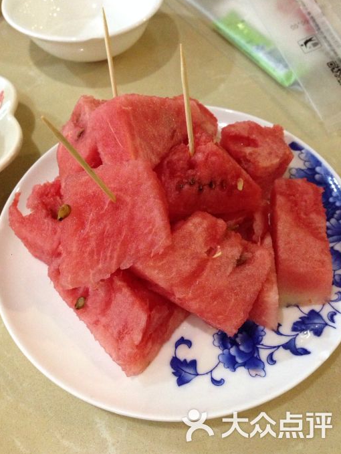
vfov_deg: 53.9
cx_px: 174
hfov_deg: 41.8
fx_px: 446
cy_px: 226
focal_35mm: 34
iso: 500
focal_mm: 4.12
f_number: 2.4
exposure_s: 1/15
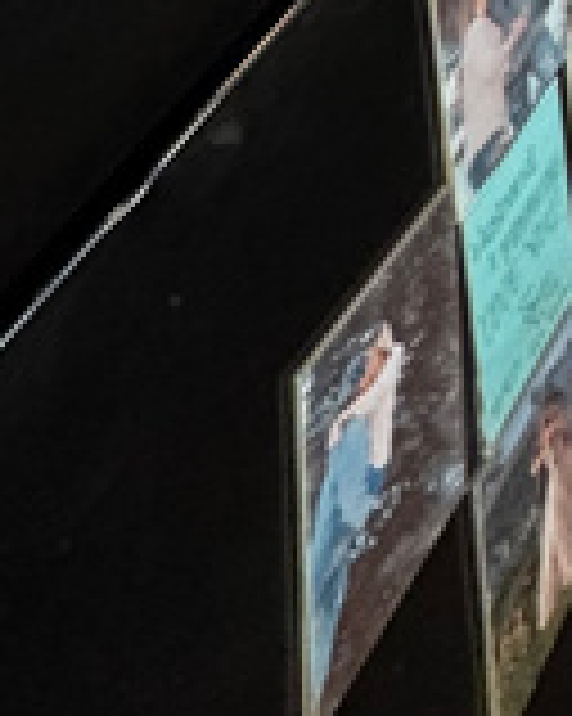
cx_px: 1293
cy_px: -914
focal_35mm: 66
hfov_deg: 15.5
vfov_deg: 16.2
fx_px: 1398
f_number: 2.2
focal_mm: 2.22
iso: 250
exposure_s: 1/60
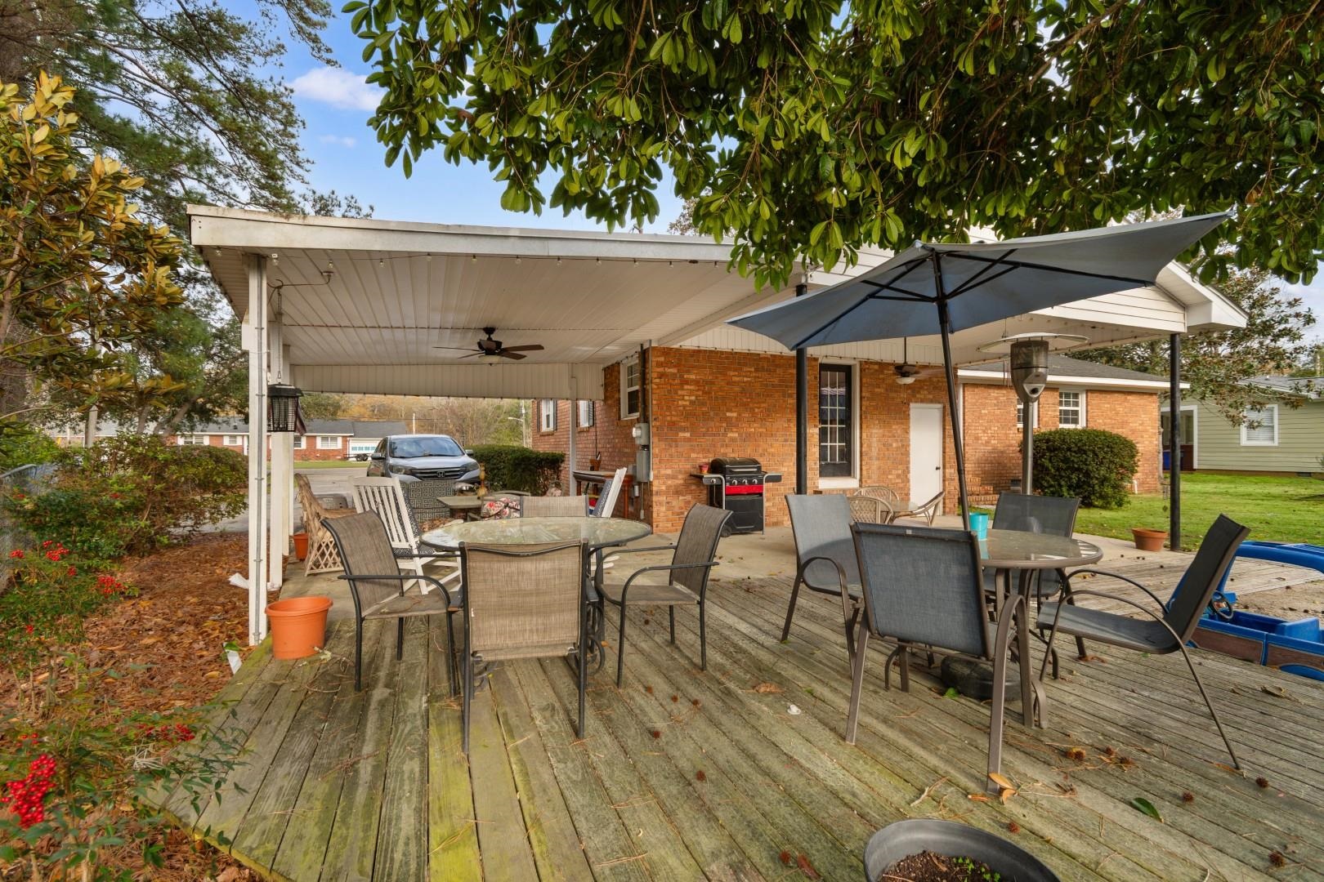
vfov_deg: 77.3
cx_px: 662
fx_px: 552
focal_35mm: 15
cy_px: 441
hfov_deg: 100.4
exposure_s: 1/125
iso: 100
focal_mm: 10
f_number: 5.6
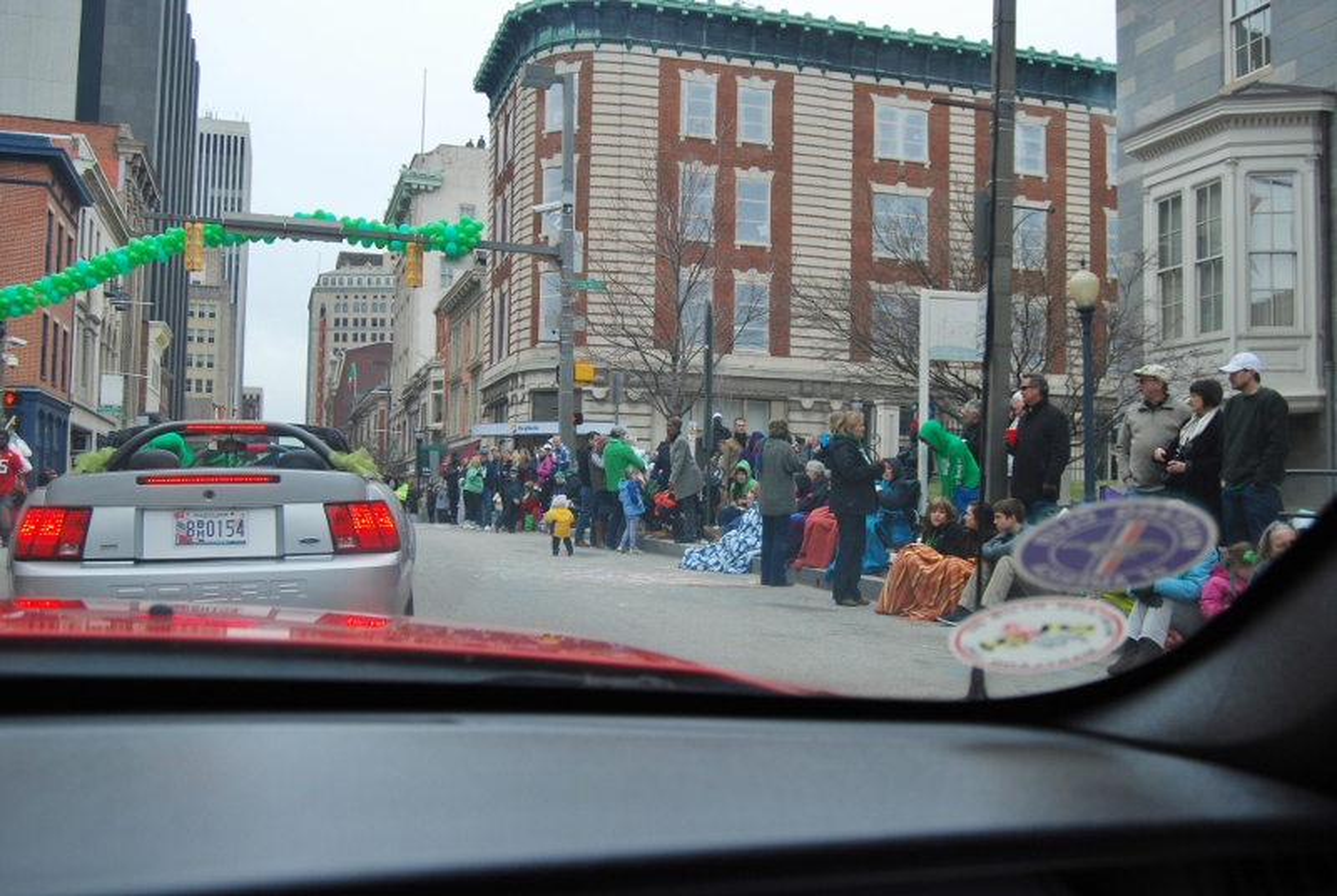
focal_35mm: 34
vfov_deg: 38.5
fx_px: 1283
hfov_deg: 55.0
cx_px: 668
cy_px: 448
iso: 200
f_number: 6.3
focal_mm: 23
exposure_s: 1/160
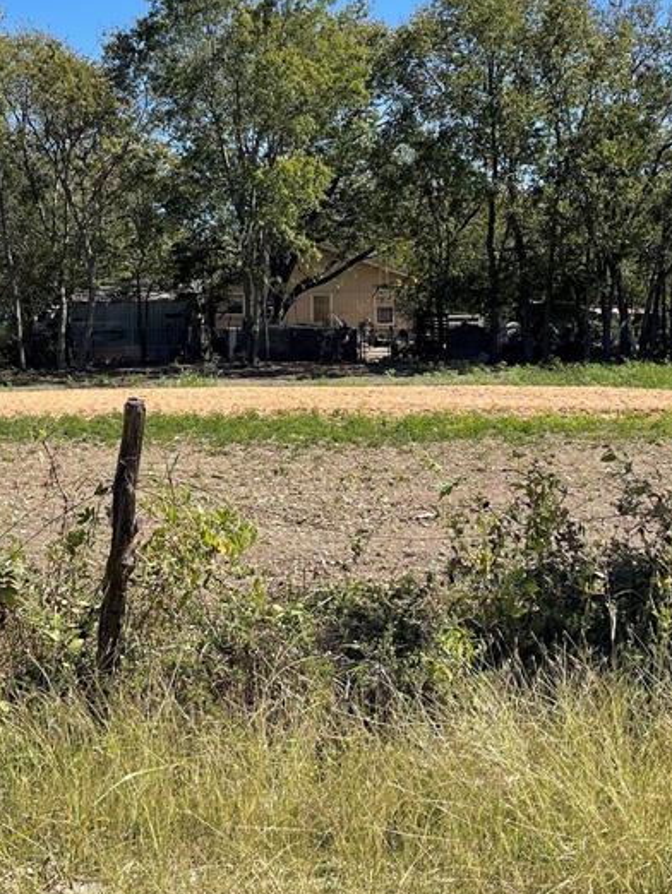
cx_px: 286
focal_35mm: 49
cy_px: 313
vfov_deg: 38.5
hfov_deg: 29.7
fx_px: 1267
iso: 32
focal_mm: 5.1
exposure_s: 1/2165
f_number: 1.6
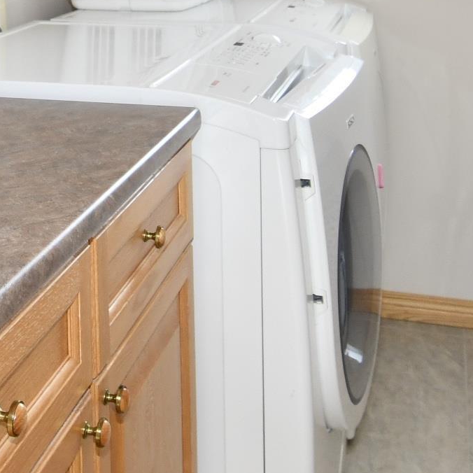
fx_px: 974
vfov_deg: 25.4
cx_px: 99
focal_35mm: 63
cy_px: -43
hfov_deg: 26.8
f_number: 6.3
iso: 500
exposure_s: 1/60
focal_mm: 12
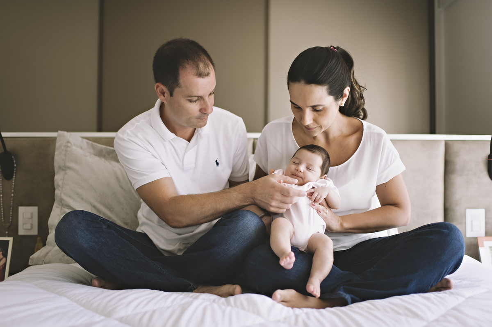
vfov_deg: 37.8
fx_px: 478
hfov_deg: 54.5
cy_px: 164
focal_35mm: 35
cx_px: 246
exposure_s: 1/160
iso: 200
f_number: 1.6
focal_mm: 35
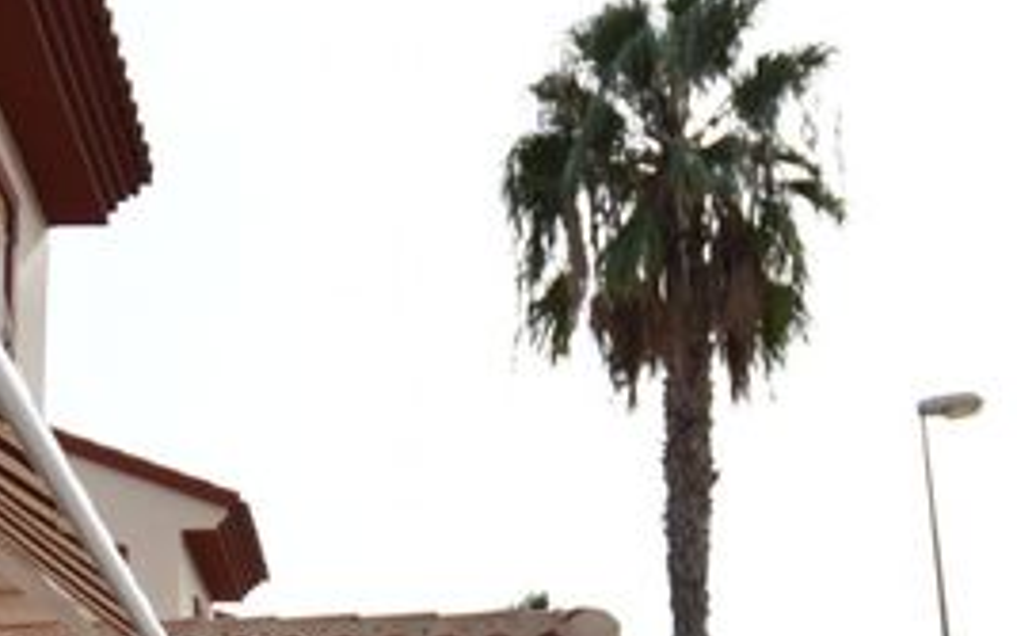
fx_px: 1497
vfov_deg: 21.6
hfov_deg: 36.8
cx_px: 272
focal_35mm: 54
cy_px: 836
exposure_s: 1/1600
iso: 200
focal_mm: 10
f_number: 4.5
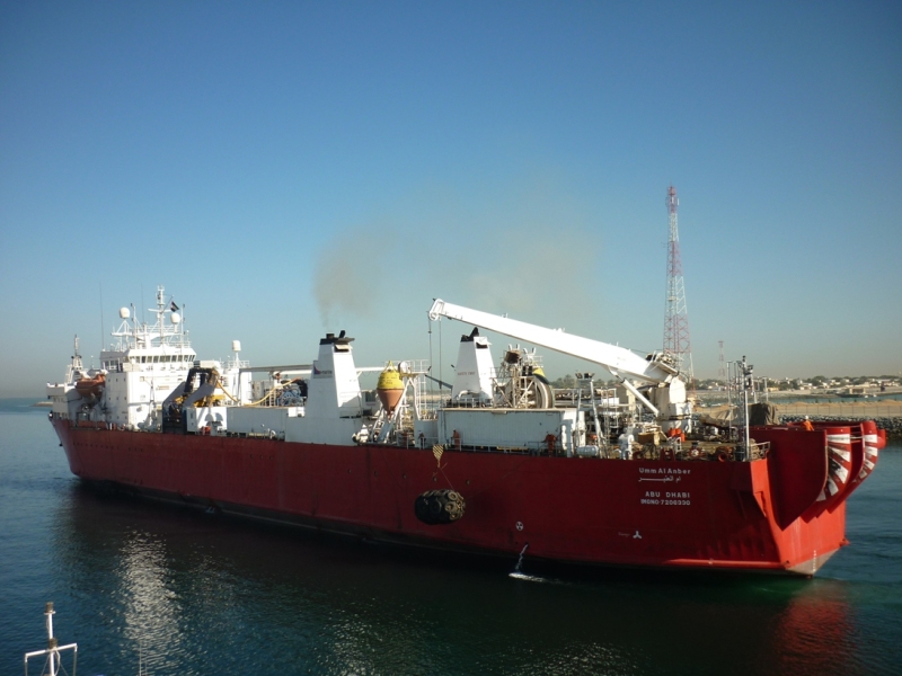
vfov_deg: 42.9
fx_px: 860
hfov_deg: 55.4
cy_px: 338
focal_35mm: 33
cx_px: 451
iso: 80
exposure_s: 1/160
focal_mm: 5.5
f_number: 8
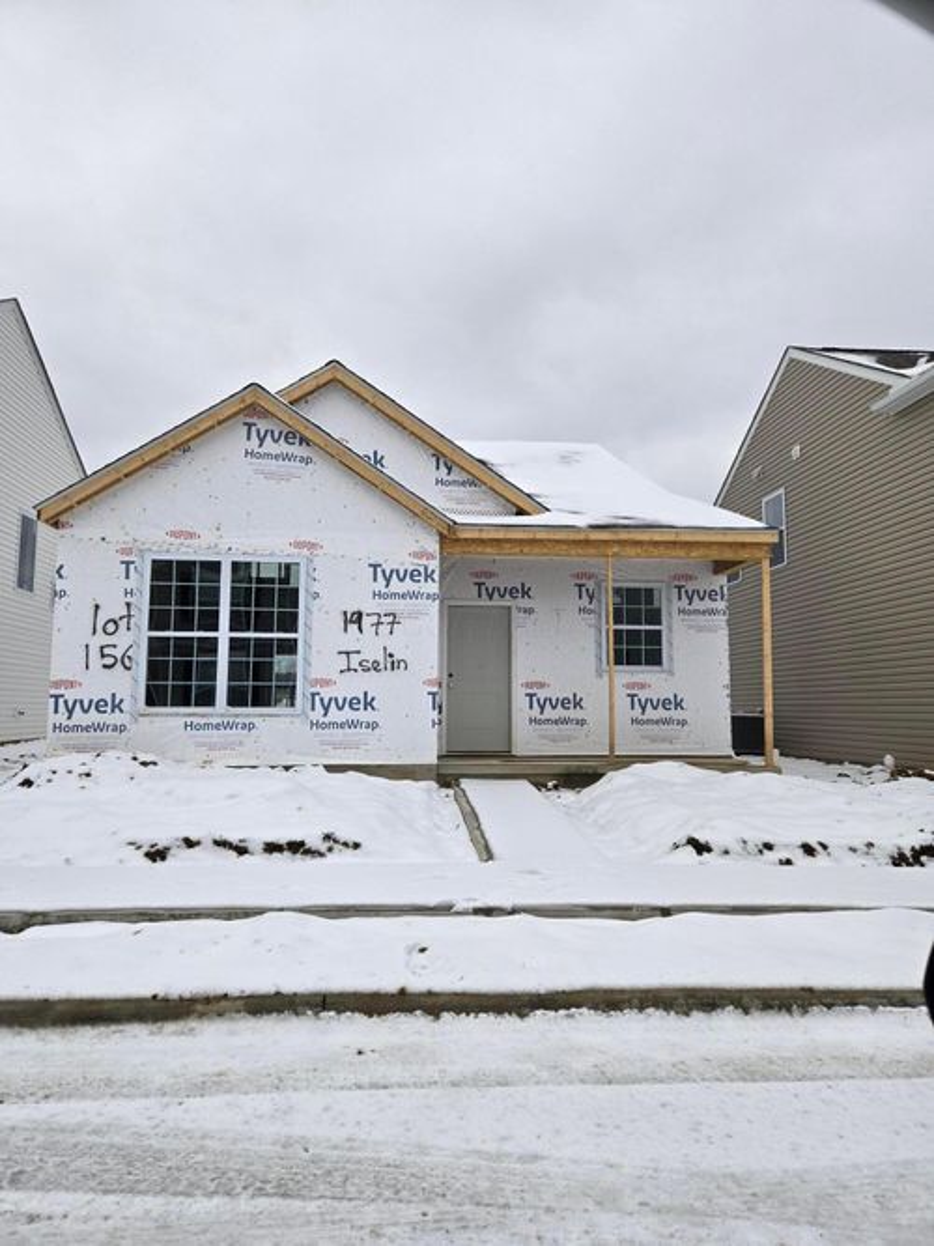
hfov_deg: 58.9
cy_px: 623
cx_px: 467
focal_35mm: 23
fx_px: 828
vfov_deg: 73.9
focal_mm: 5.4
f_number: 1.8
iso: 25
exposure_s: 1/2175
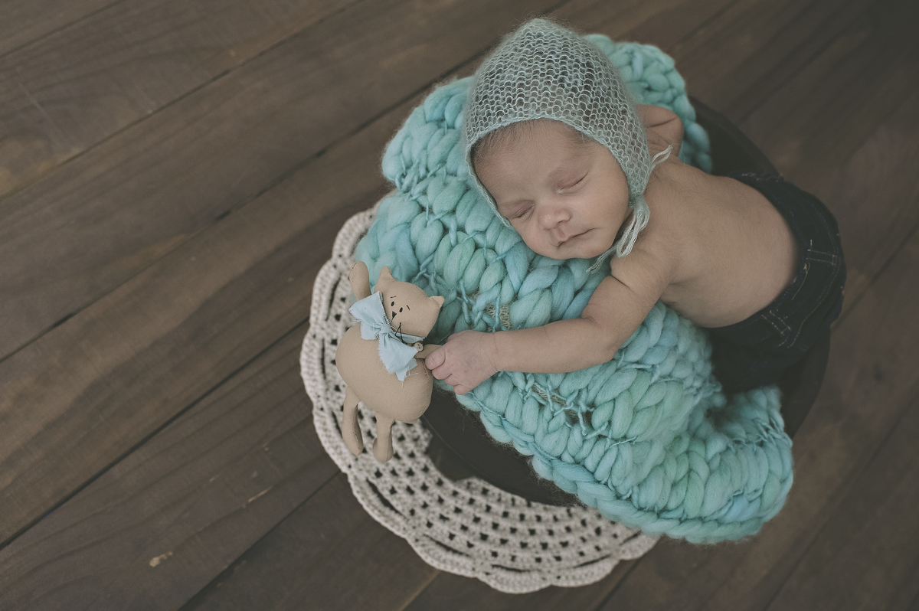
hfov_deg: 54.5
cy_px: 306
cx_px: 460
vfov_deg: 37.8
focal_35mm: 35
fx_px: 893
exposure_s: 1/250
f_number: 5
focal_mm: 35
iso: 640
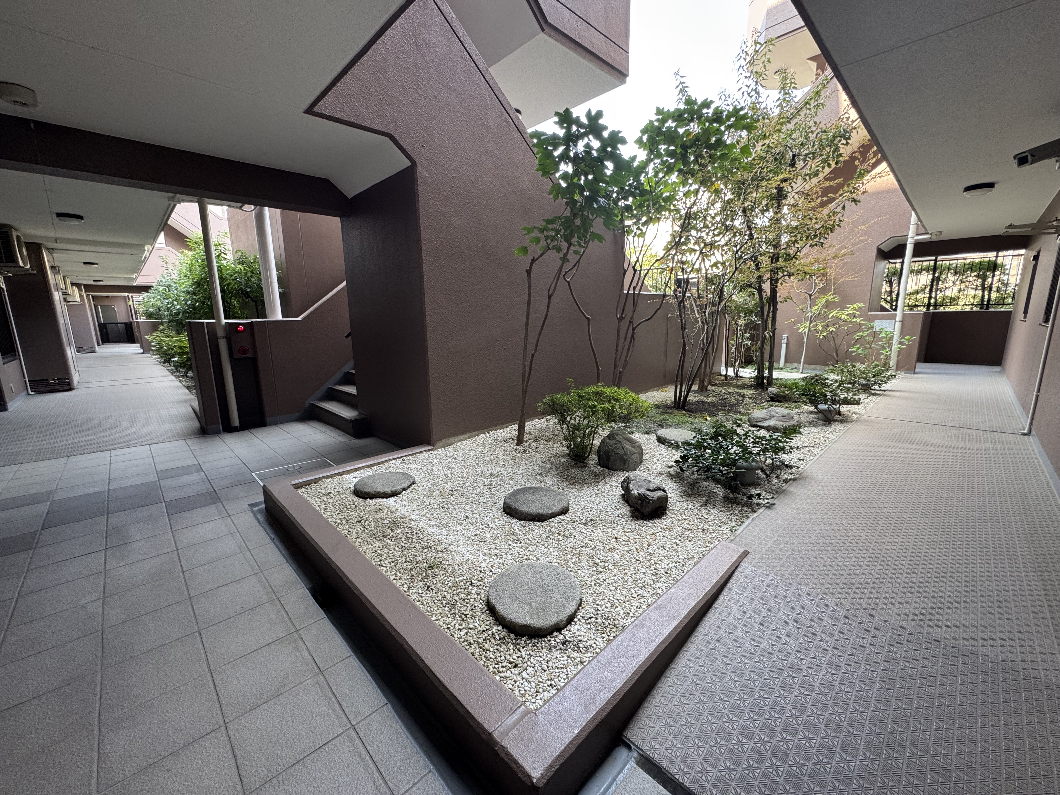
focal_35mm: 14
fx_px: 429
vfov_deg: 85.7
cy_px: 398
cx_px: 530
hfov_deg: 102.1
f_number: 2.2
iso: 160
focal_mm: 2.22
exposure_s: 1/99
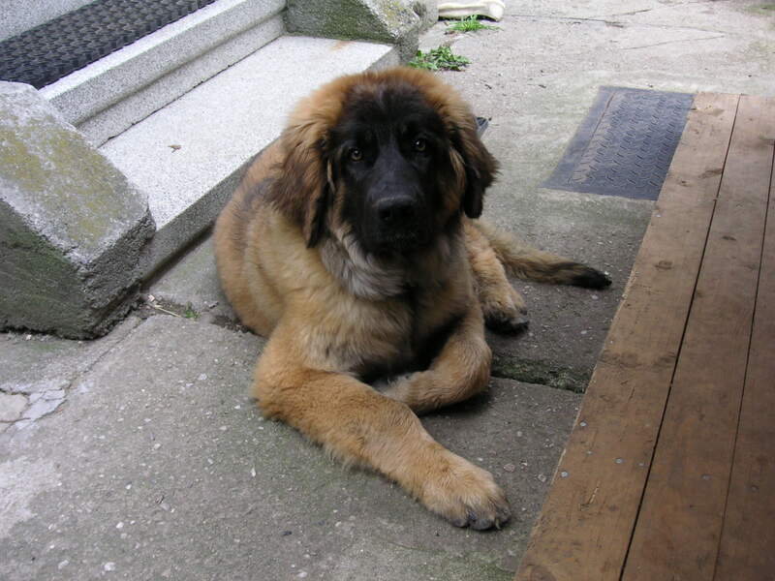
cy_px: 290
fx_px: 918
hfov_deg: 45.8
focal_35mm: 41
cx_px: 388
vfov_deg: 35.1
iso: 50
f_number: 3
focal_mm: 6.9
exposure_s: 1/90
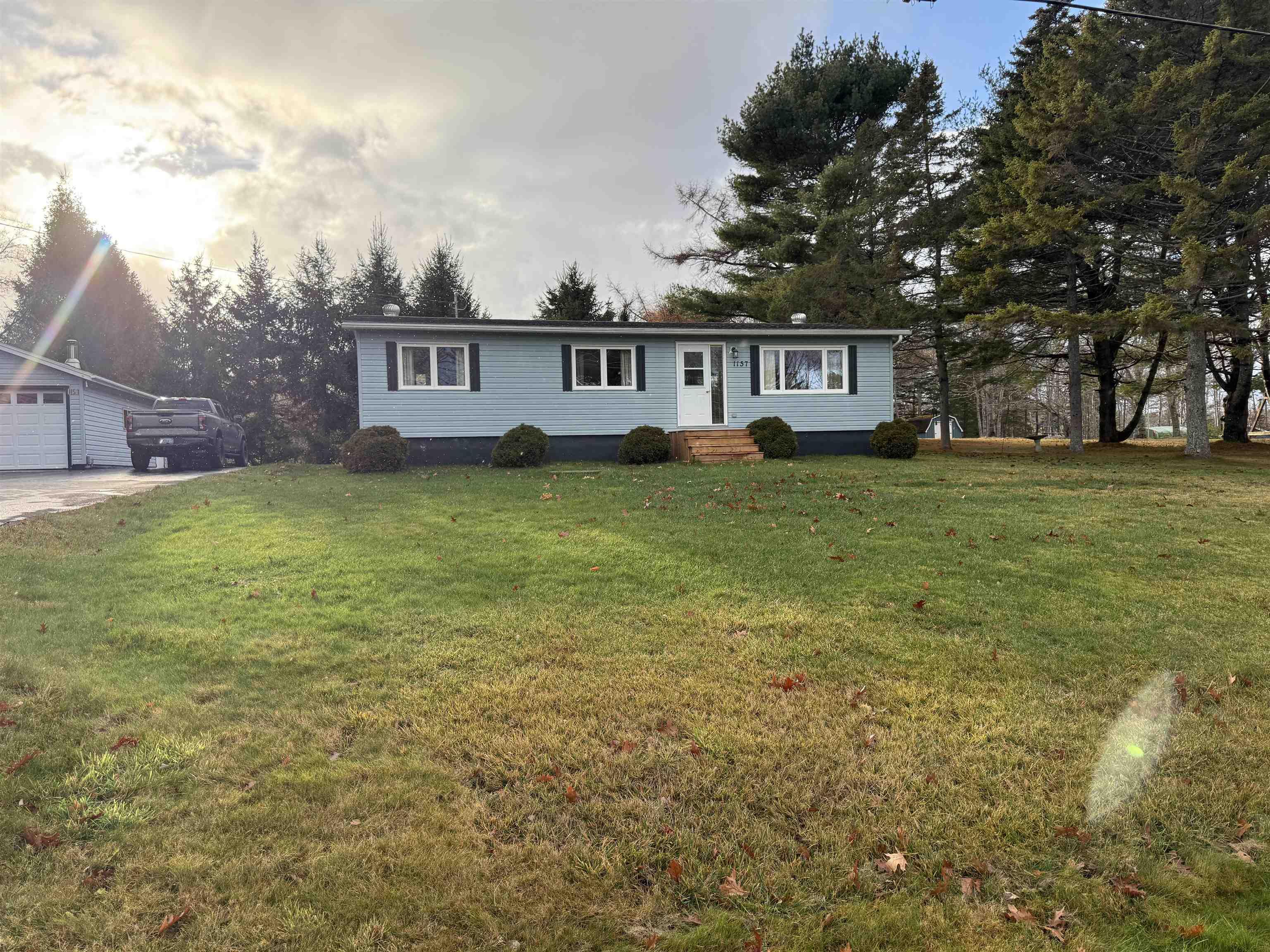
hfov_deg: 71.6
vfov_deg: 56.8
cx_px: 635
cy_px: 476
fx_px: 881
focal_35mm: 24
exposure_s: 1/1091
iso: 100
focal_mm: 6.76
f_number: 1.78
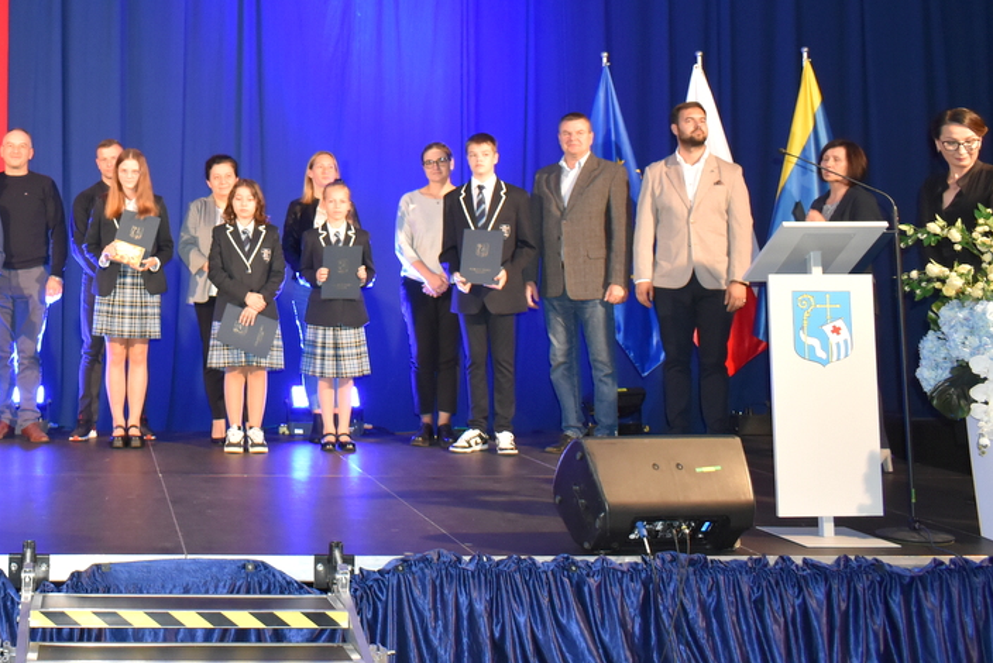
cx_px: 181
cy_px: 172
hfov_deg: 40.7
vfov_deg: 28.9
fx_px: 1269
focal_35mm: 46
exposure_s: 1/60
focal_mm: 18
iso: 1100
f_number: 3.5
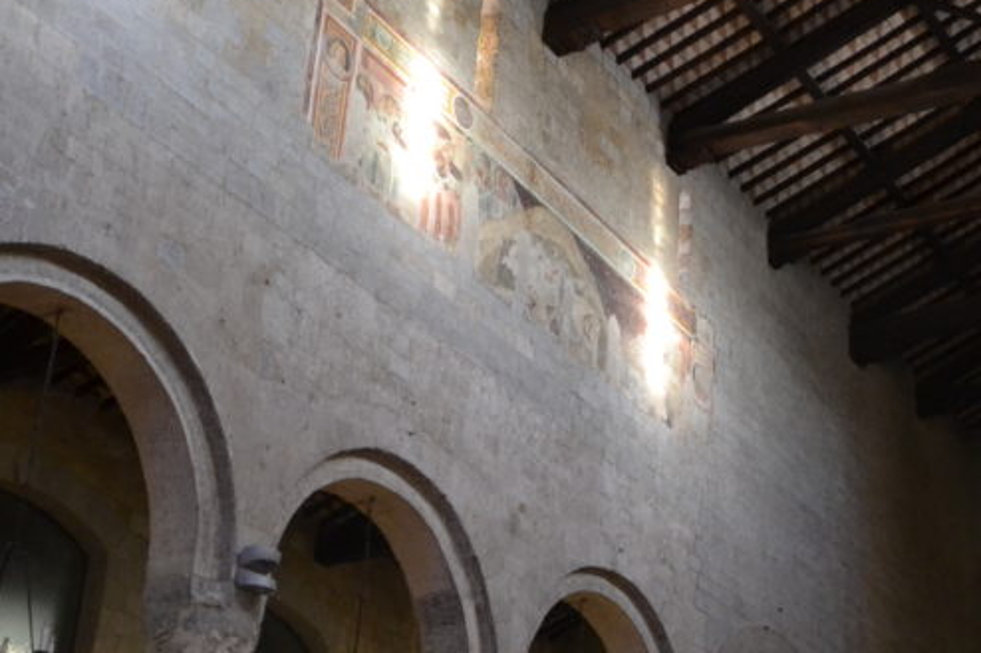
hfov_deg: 32.8
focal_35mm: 59
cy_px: 510
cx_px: 814
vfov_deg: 22.7
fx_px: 1607
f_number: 3.5
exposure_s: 1/15
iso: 2000
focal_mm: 18
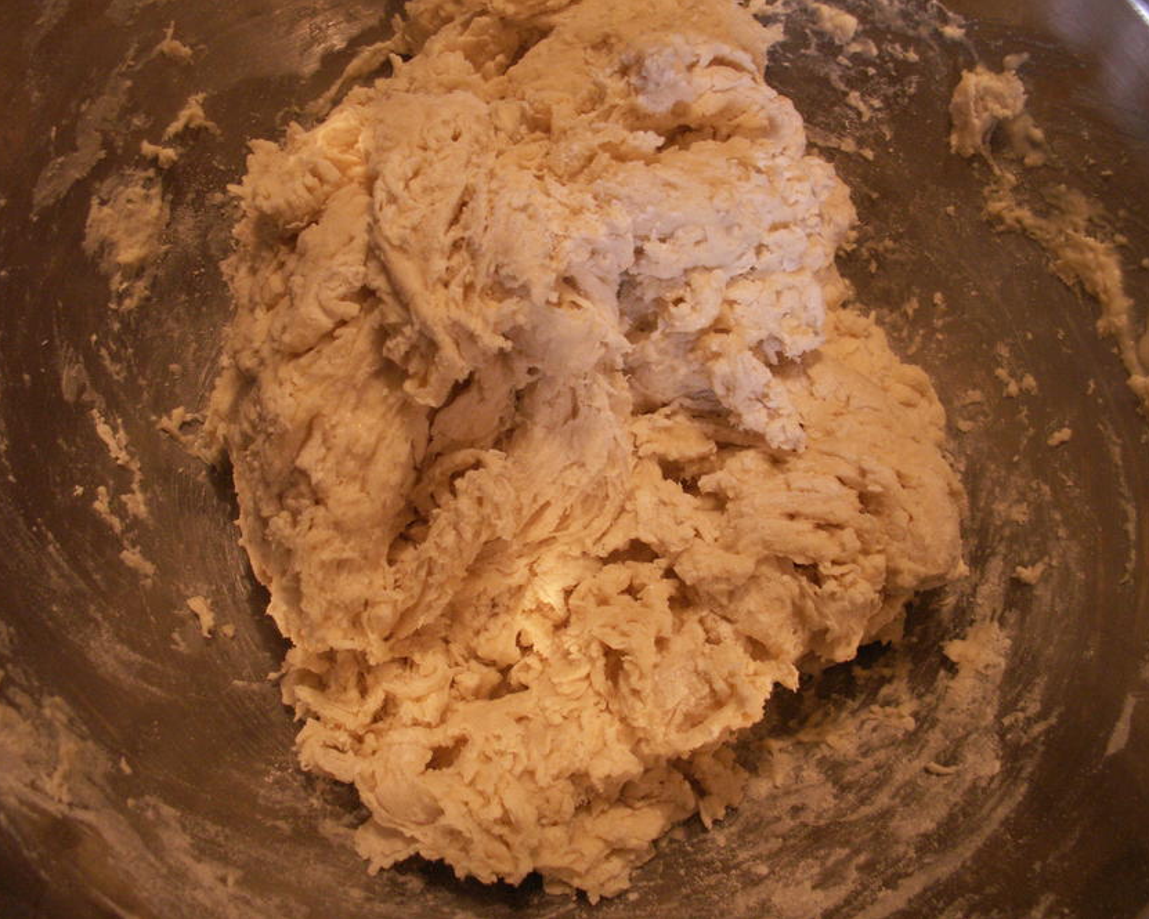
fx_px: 1258
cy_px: 454
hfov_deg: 49.1
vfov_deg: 40.1
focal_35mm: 37
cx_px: 607
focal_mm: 5.86
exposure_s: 1/25
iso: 160
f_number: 2.8
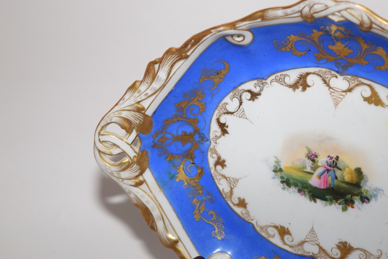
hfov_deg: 24.6
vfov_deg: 16.6
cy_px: 130
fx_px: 889
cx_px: 194
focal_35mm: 82
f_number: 5.6
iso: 280
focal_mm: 55
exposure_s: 1/60
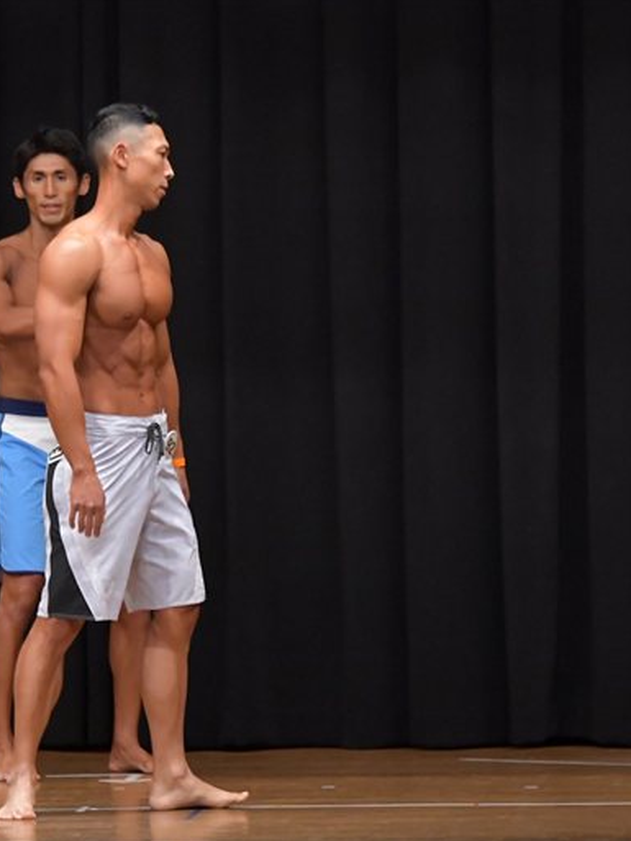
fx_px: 7653
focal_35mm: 315
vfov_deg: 6.3
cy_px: 421
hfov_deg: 4.7
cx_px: 170
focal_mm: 145
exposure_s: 1/400
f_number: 5.6
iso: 6400
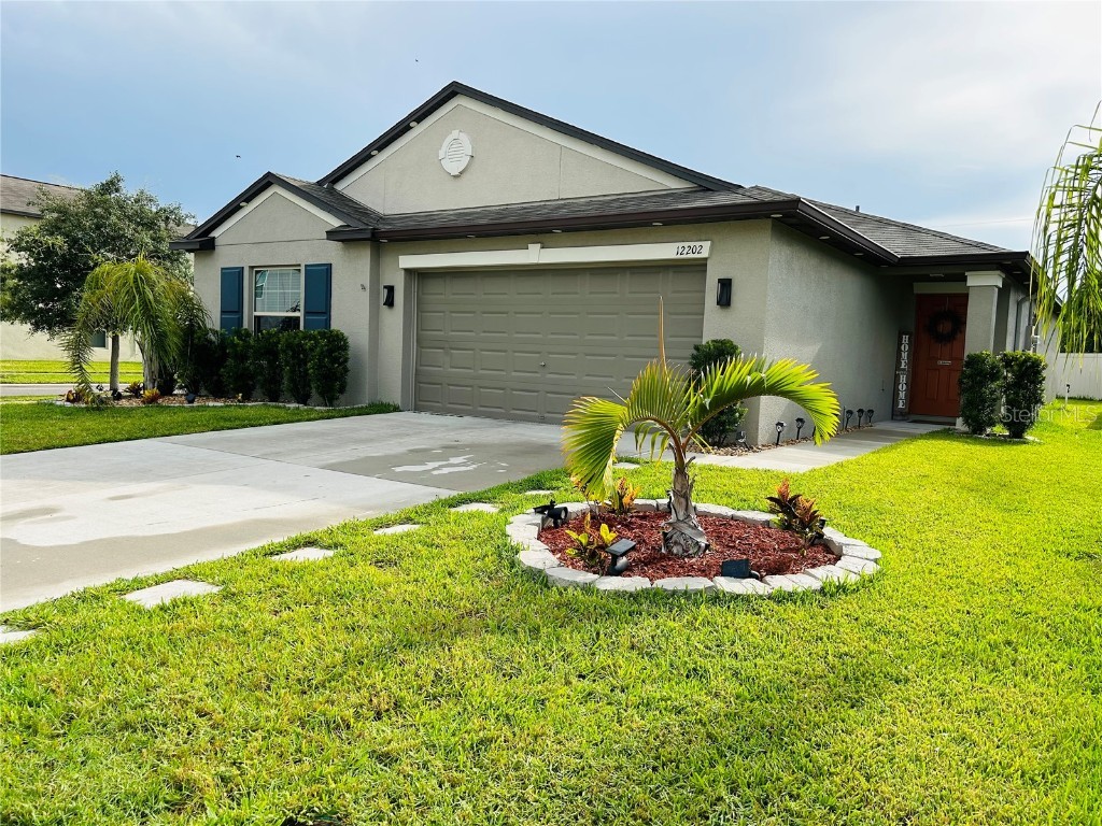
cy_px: 413
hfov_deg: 67.3
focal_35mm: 26
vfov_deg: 53.1
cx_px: 551
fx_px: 828
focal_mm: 5.7
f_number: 1.5
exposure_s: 1/2513
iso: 50
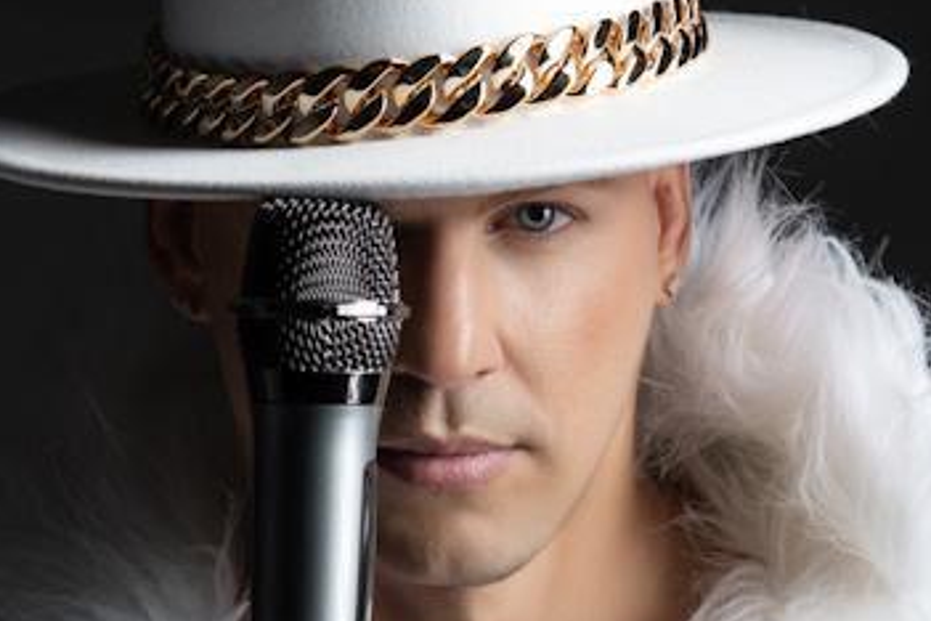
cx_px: 509
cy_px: 425
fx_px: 7732
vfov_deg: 4.6
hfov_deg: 6.9
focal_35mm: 299
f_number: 8
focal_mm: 175
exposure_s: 1/125
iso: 100
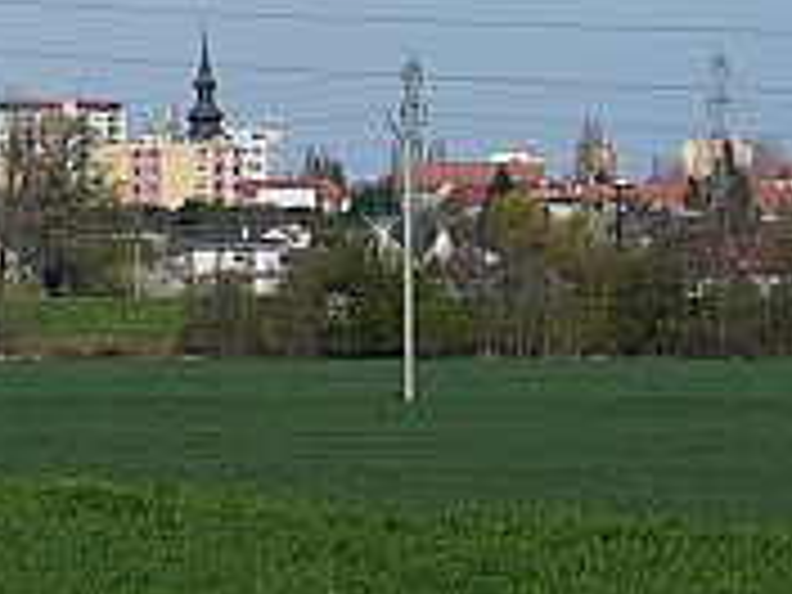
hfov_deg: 4.3
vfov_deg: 3.2
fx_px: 10502
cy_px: 191
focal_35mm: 459
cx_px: 112
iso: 100
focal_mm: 105
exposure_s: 1/400
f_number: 5.6
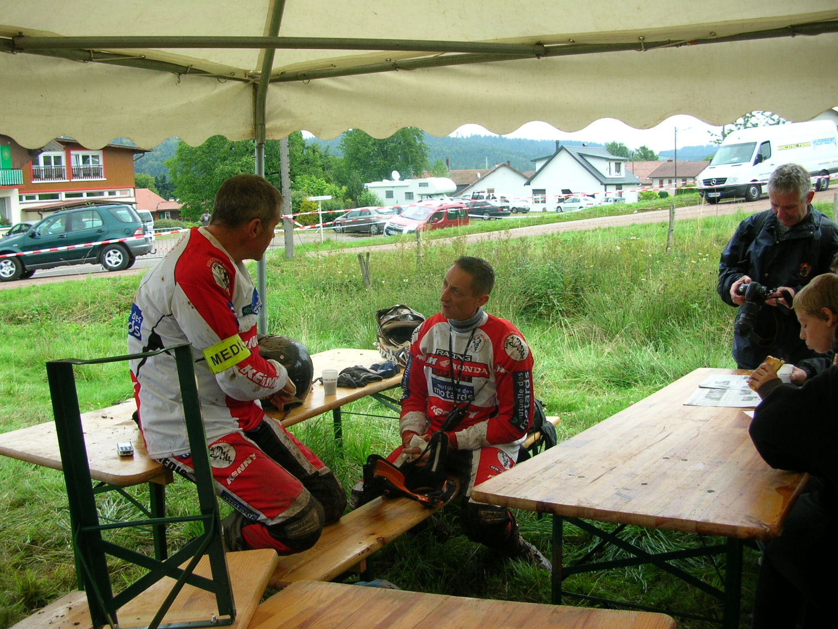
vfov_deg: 40.7
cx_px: 419
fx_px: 847
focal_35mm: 35
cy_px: 314
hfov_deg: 52.6
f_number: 2.8
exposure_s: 1/180
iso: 50
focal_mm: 5.8
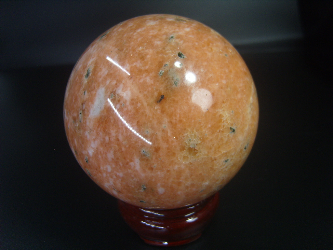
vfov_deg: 40.7
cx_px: 166
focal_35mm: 35
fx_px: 337
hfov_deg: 52.6
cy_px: 125
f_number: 2.8
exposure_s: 1/350
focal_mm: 7.4
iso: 80
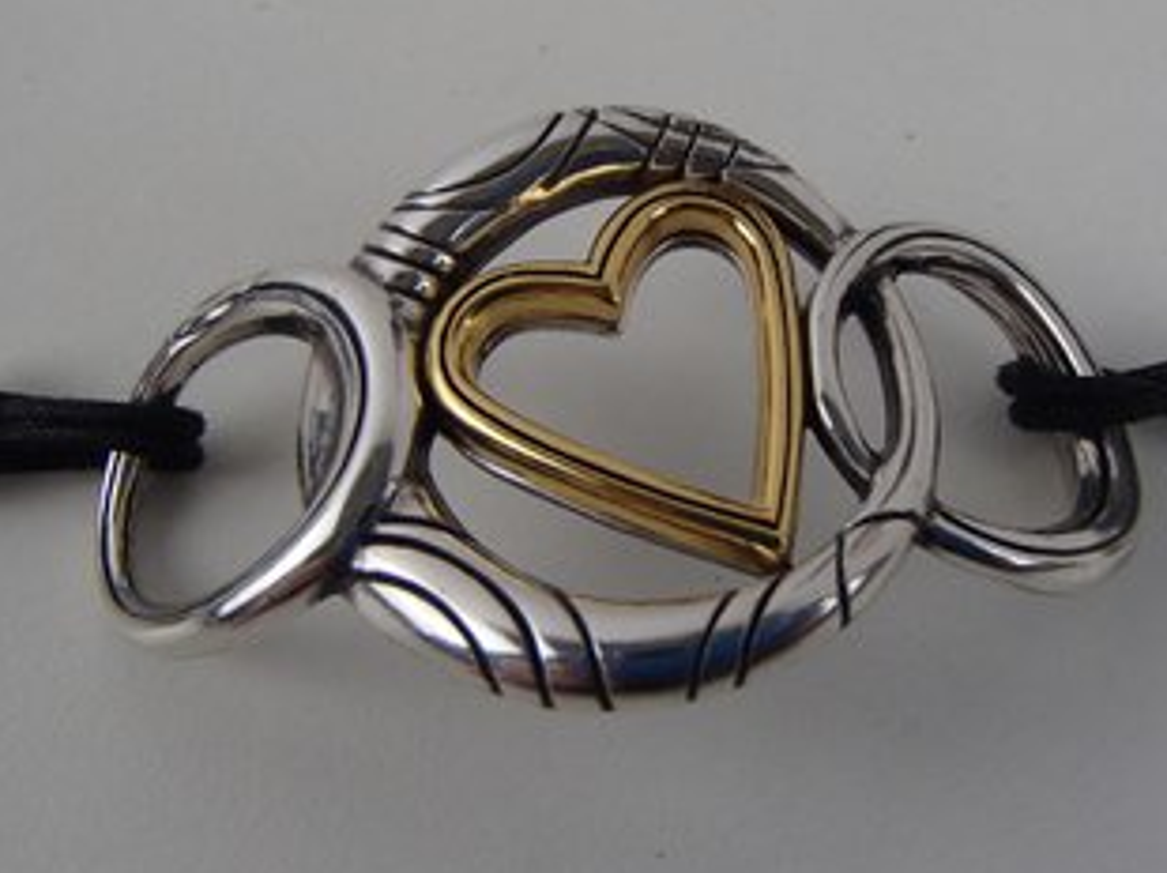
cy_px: 438
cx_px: 638
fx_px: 1381
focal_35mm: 41
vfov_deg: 35.1
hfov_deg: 45.8
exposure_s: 1/160
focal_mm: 6.64
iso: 250
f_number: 4.7
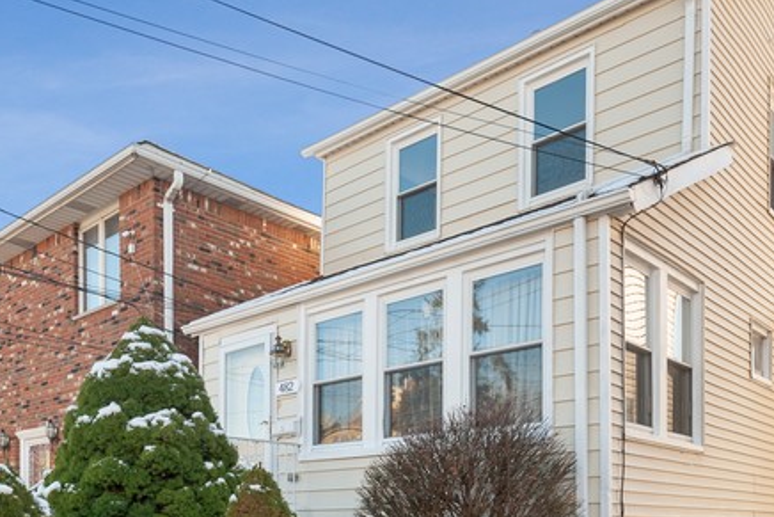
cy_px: 400
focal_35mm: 33
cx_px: 286
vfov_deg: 38.7
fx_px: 710
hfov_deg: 56.5
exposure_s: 1/100
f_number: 8
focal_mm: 16
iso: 200
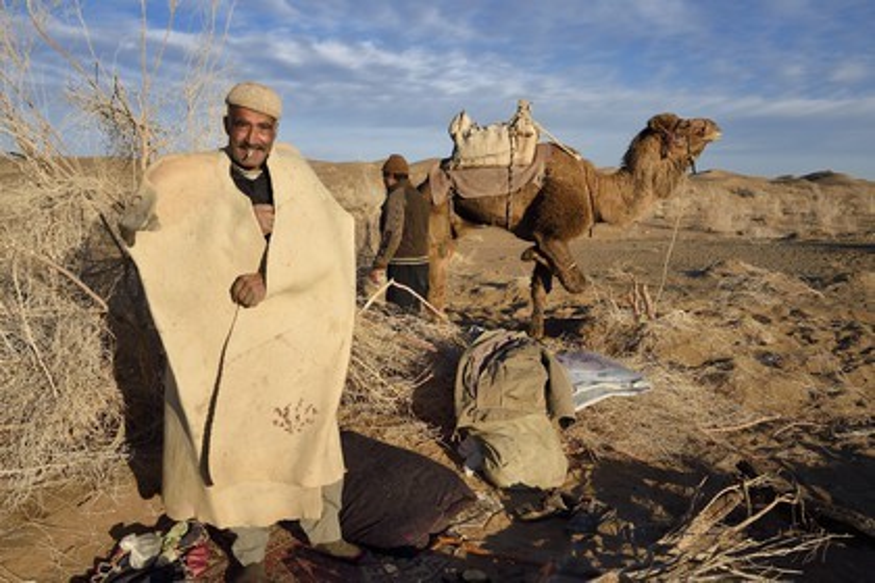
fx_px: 705
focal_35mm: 29
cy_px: 292
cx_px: 438
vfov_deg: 45.0
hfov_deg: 63.7
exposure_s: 1/250
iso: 400
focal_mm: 29
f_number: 20
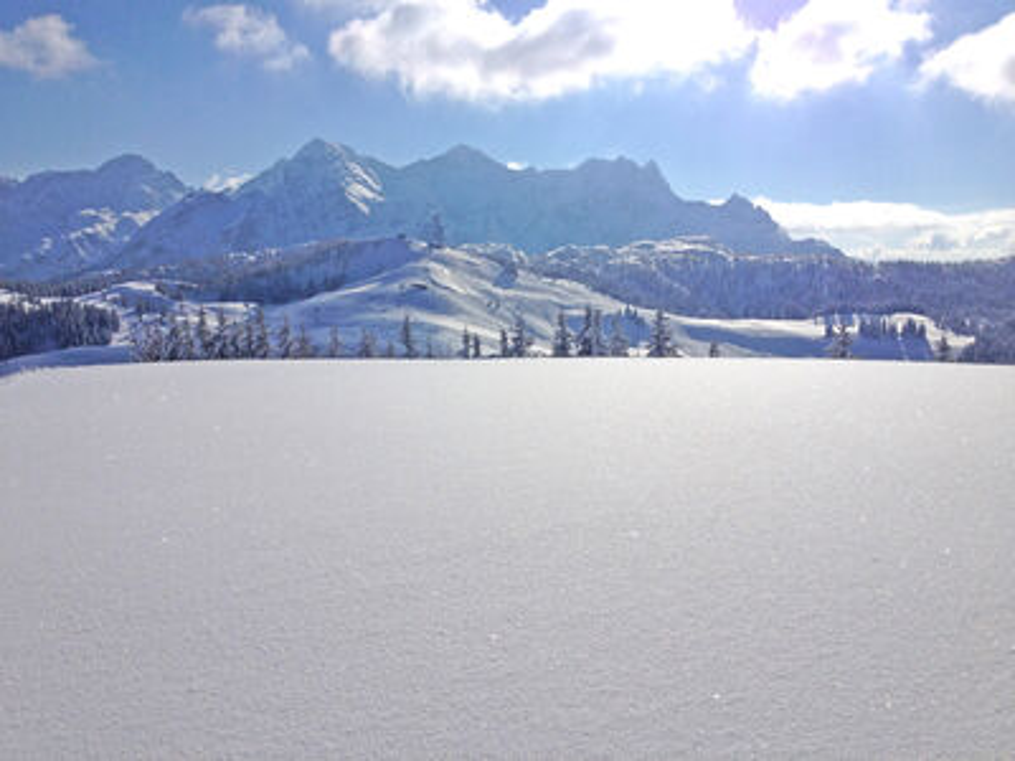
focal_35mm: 35
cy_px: 380
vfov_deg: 40.7
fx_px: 1026
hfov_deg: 52.6
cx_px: 508
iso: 50
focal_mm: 4.28
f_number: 2.4
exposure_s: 1/11111
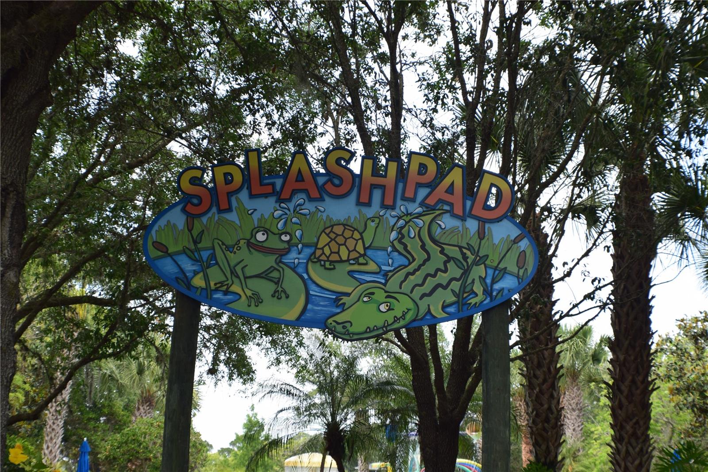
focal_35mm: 82
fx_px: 1622
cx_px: 354
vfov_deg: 16.5
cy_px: 236
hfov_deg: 24.6
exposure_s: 1/160
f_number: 9
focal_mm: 55
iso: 400
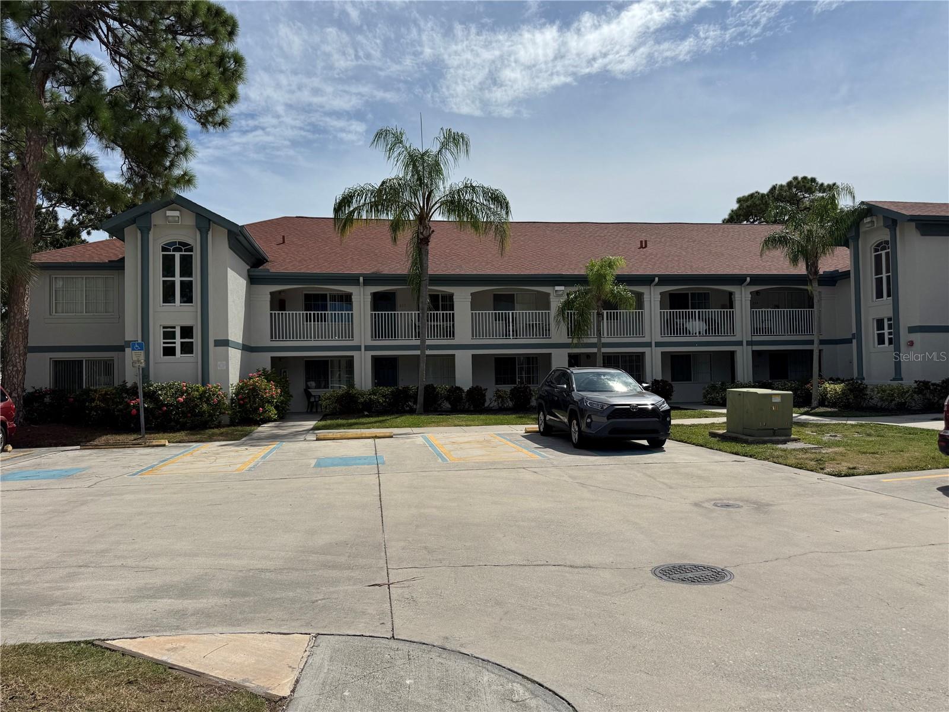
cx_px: 474
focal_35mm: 24
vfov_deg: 56.8
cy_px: 356
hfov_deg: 71.6
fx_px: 658
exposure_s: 1/12346
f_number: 1.78
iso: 80
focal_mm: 6.76
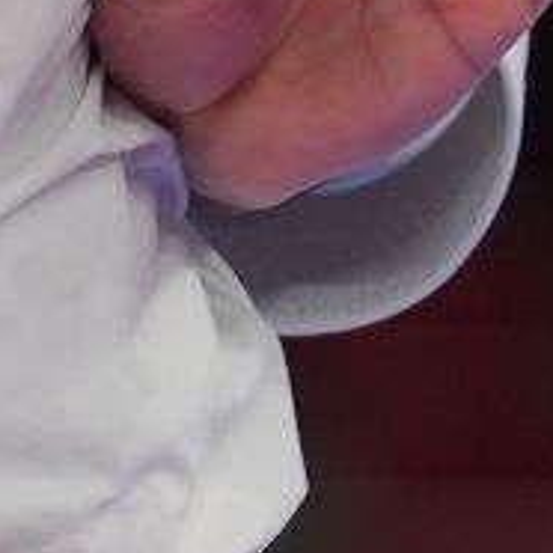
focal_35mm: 2469
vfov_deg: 0.7
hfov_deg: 0.7
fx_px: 44625
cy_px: -1014
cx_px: -612
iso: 250
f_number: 2.8
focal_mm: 200
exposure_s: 1/500
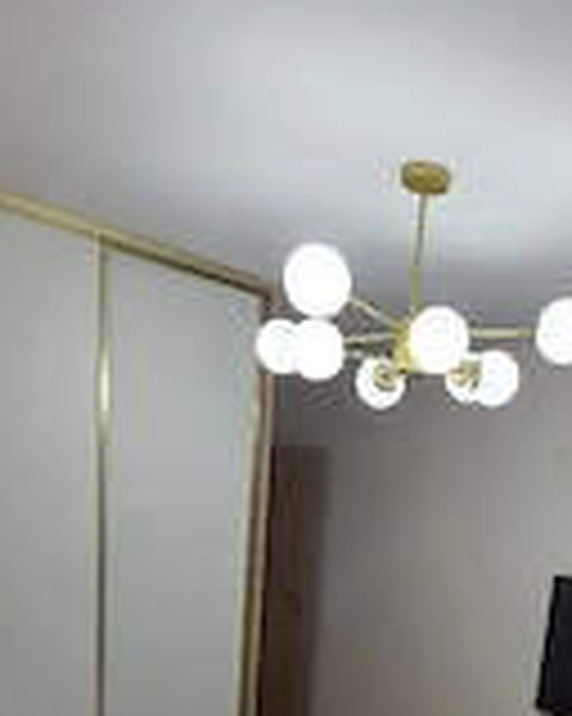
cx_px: 401
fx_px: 678
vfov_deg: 48.9
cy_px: 662
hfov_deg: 44.8
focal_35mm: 32
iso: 20
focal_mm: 2.2
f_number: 1.9
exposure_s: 1/104
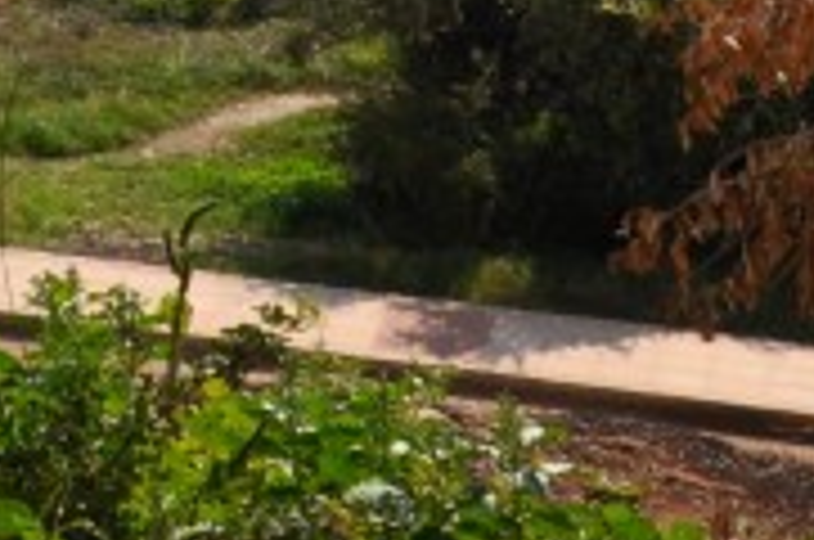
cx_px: -756
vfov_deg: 5.6
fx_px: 5191
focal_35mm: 230
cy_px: -1125
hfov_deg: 8.5
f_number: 16
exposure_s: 1/200
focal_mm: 24
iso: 200
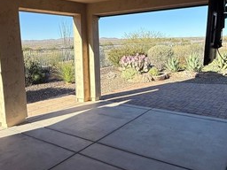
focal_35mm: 35
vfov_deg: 40.6
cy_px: 73
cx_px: 114
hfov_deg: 52.6
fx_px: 230
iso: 50
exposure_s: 1/1167
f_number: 2.2
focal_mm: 2.22
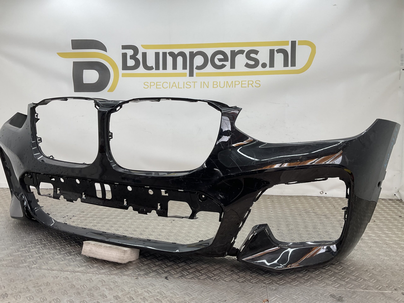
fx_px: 338
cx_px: 202
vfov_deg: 48.2
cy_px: 152
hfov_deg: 61.7
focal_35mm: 29
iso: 16
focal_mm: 3
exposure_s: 1/112
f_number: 1.8
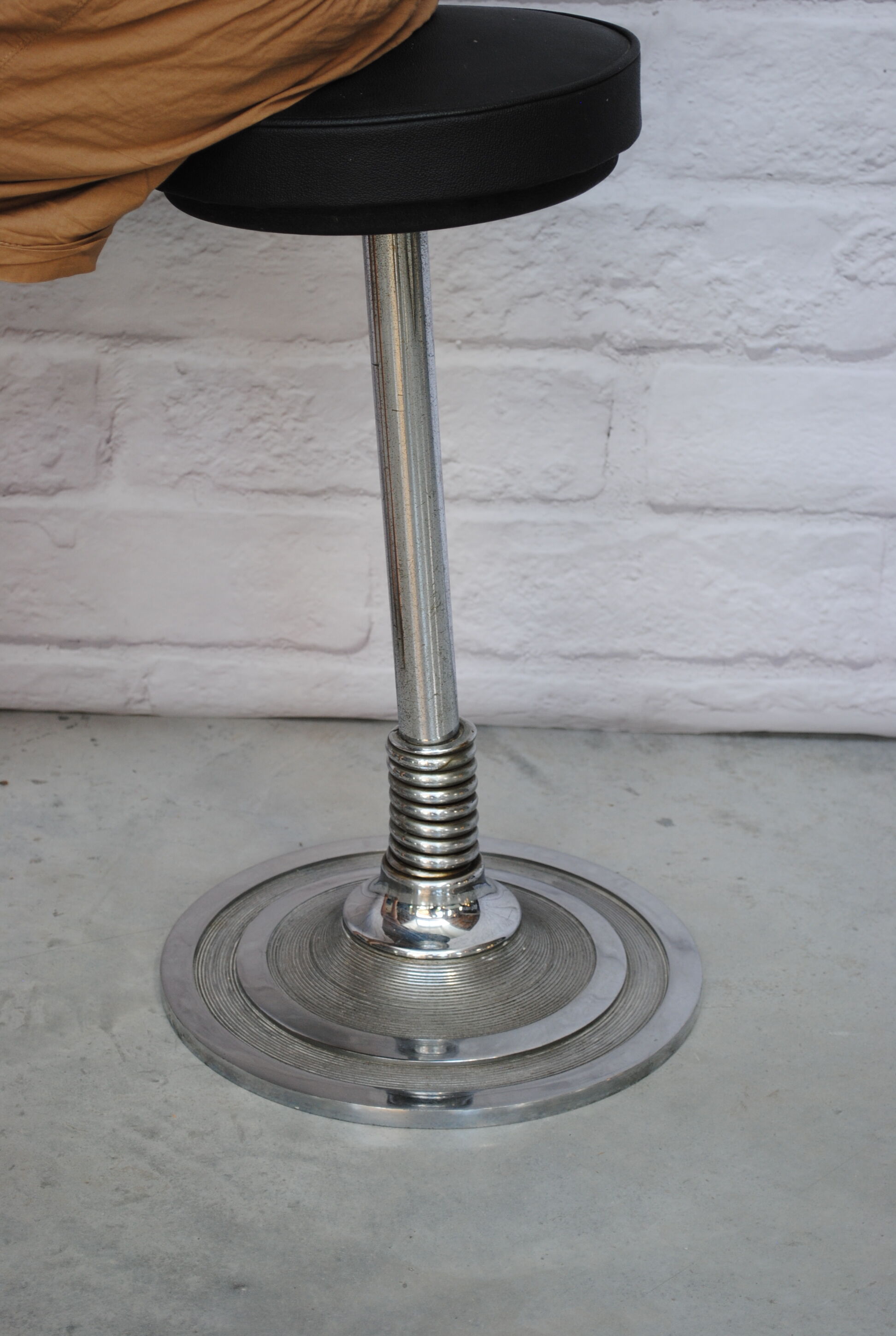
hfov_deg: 19.0
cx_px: 448
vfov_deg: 28.0
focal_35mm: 72
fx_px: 2675
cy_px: 668
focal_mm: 48
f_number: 5.3
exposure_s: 1/40
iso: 200
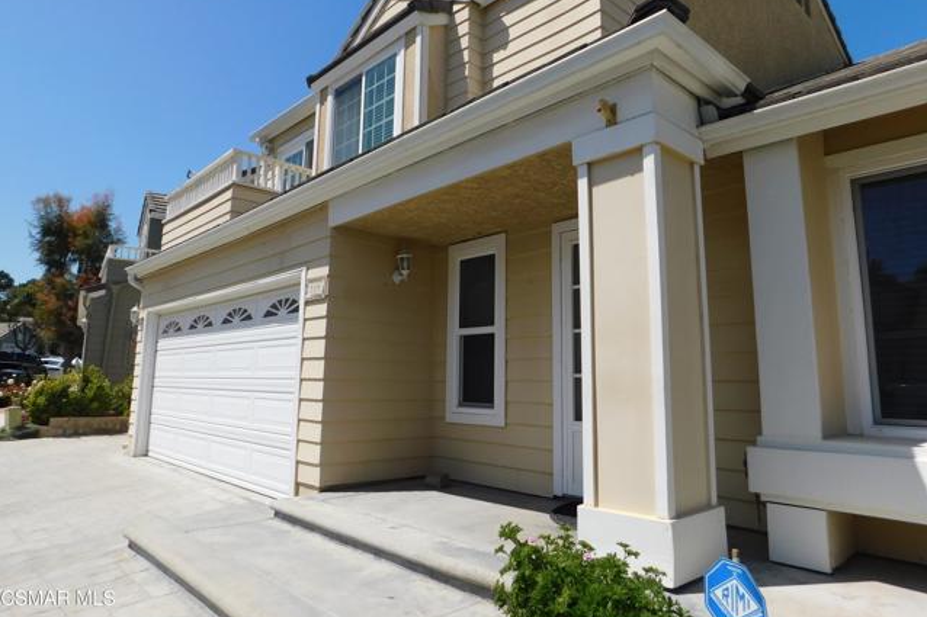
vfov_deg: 53.0
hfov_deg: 73.8
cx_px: 464
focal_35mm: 24
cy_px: 282
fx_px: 618
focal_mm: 4
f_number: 6
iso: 125
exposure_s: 1/640
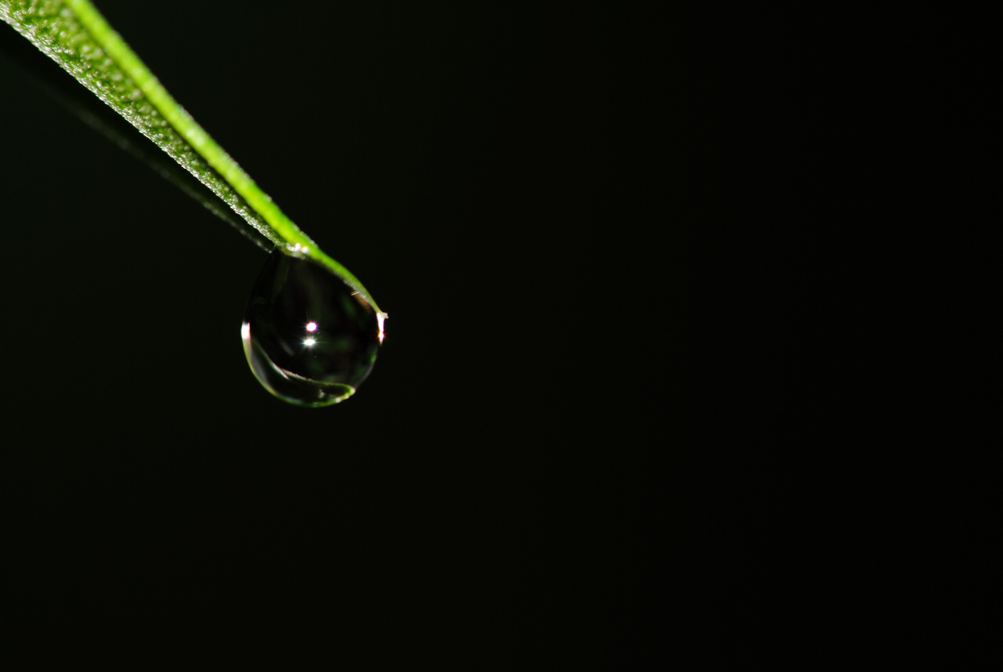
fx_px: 8369
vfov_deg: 4.6
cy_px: 336
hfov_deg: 6.9
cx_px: 502
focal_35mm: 300
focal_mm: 200
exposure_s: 1/100
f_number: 13
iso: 100
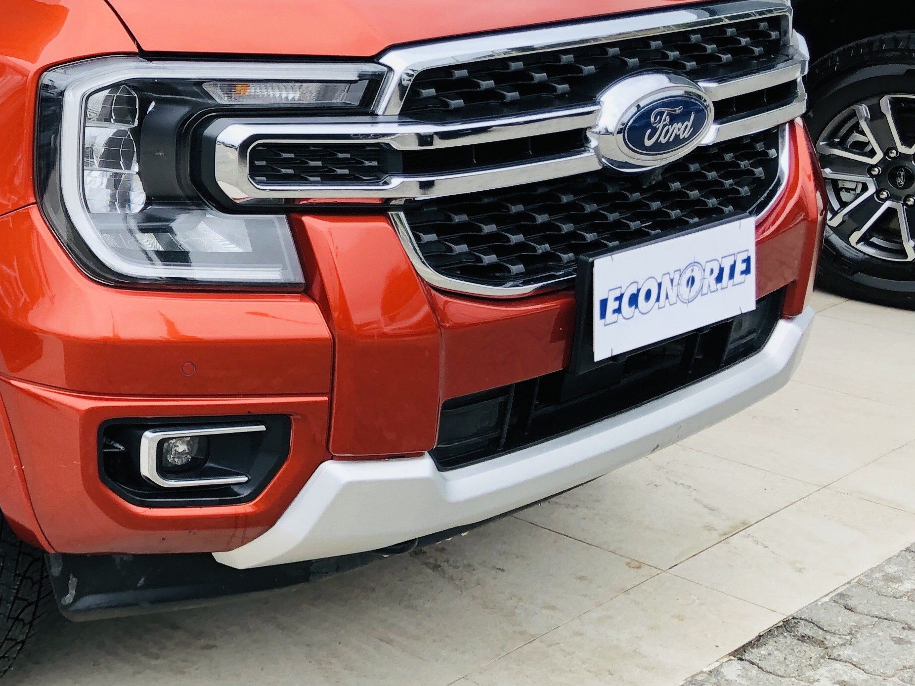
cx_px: -11
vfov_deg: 23.8
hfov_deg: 29.5
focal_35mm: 61
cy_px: 196
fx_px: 1612
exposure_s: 1/120
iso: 40
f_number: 1.8
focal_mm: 3.99
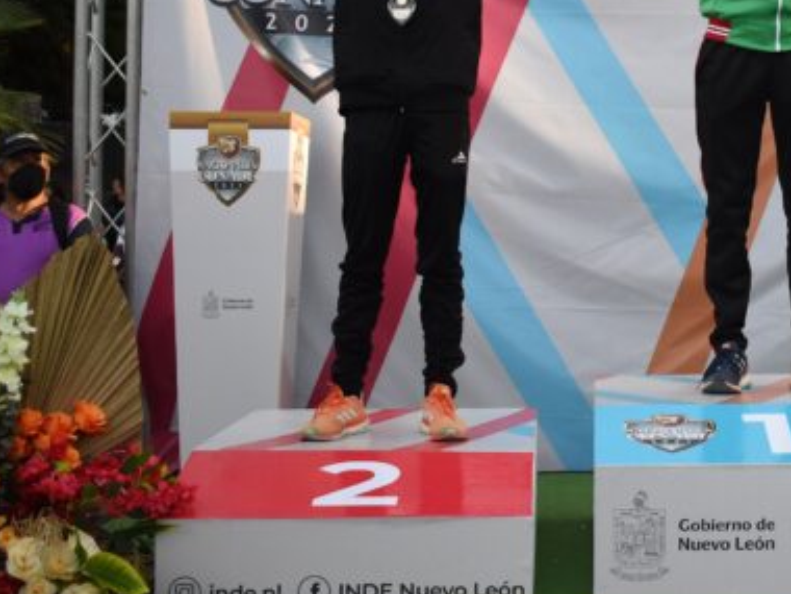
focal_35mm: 70
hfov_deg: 26.6
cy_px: 119
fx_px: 1600
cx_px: 741
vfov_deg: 20.8
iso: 1000
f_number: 4.5
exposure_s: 1/1250
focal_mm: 24
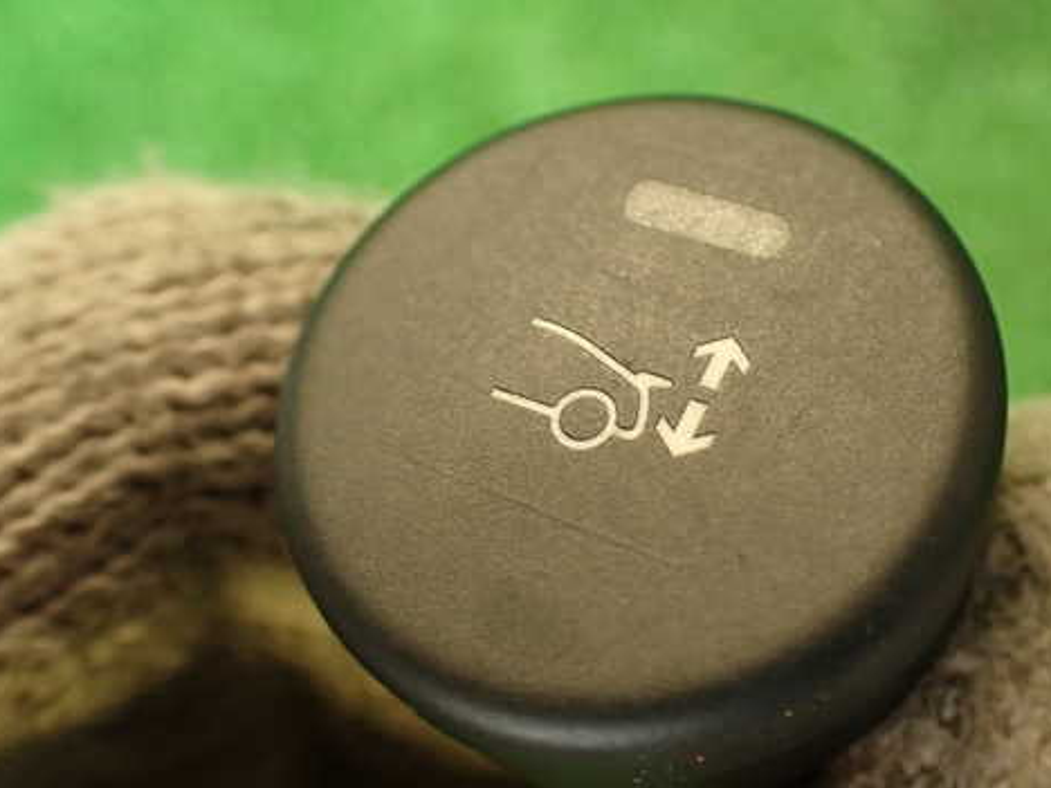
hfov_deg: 45.6
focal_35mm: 41
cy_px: 431
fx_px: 1245
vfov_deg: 35.1
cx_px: 624
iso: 250
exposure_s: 1/30
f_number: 2.4
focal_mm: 5.79
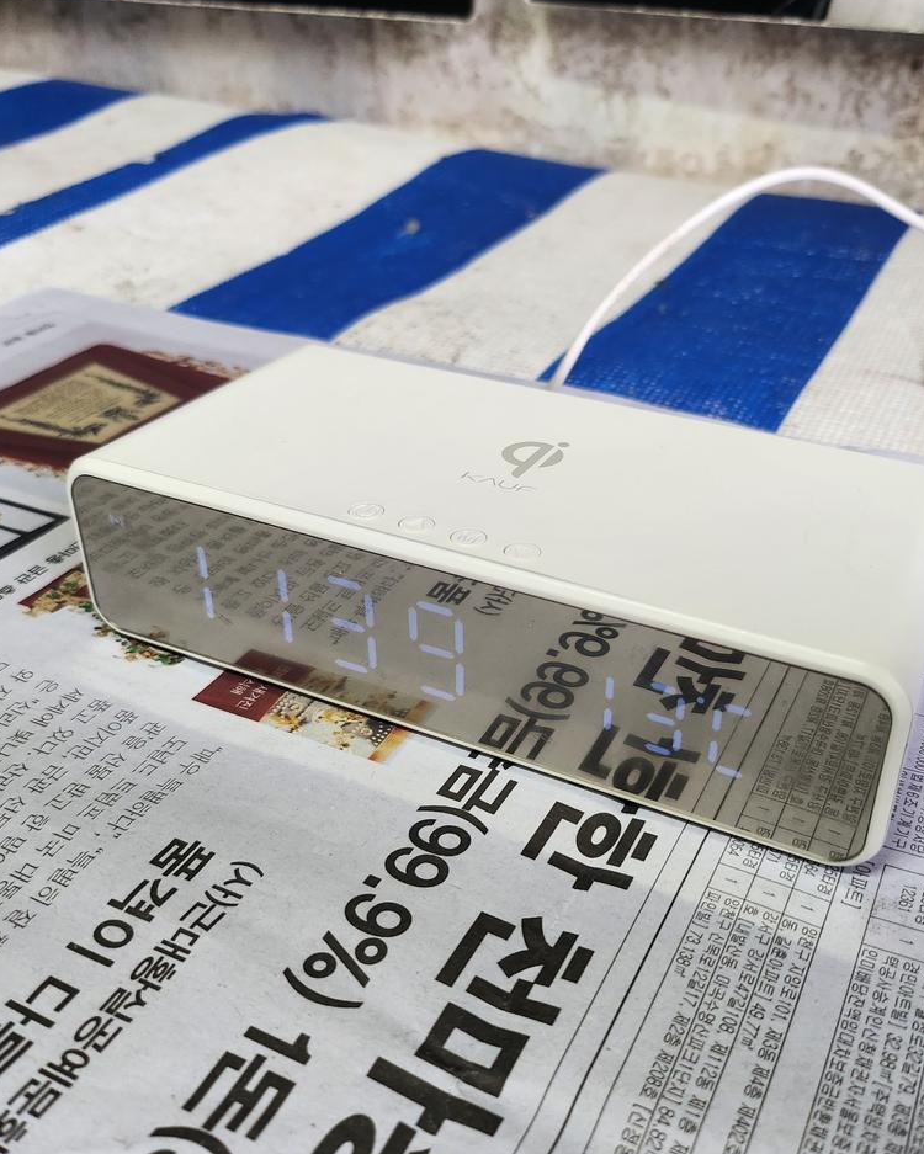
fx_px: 1094
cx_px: 525
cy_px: 574
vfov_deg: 55.7
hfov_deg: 45.7
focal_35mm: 32
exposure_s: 1/120
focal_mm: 5
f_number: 1.8
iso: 200
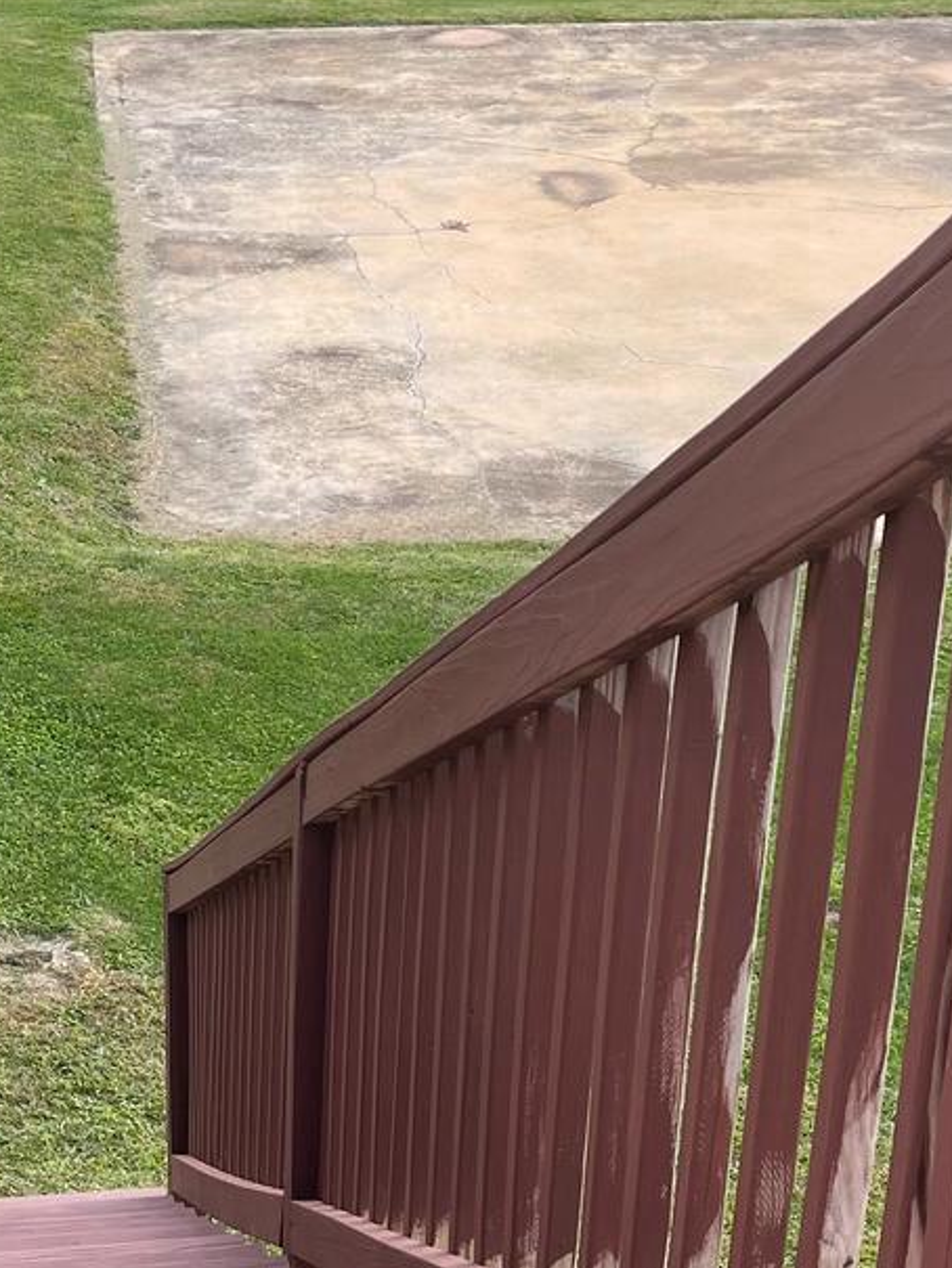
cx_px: 71
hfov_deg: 21.7
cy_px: 597
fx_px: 2419
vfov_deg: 29.4
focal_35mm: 66
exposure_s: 1/621
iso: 50
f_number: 1.6
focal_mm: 5.1
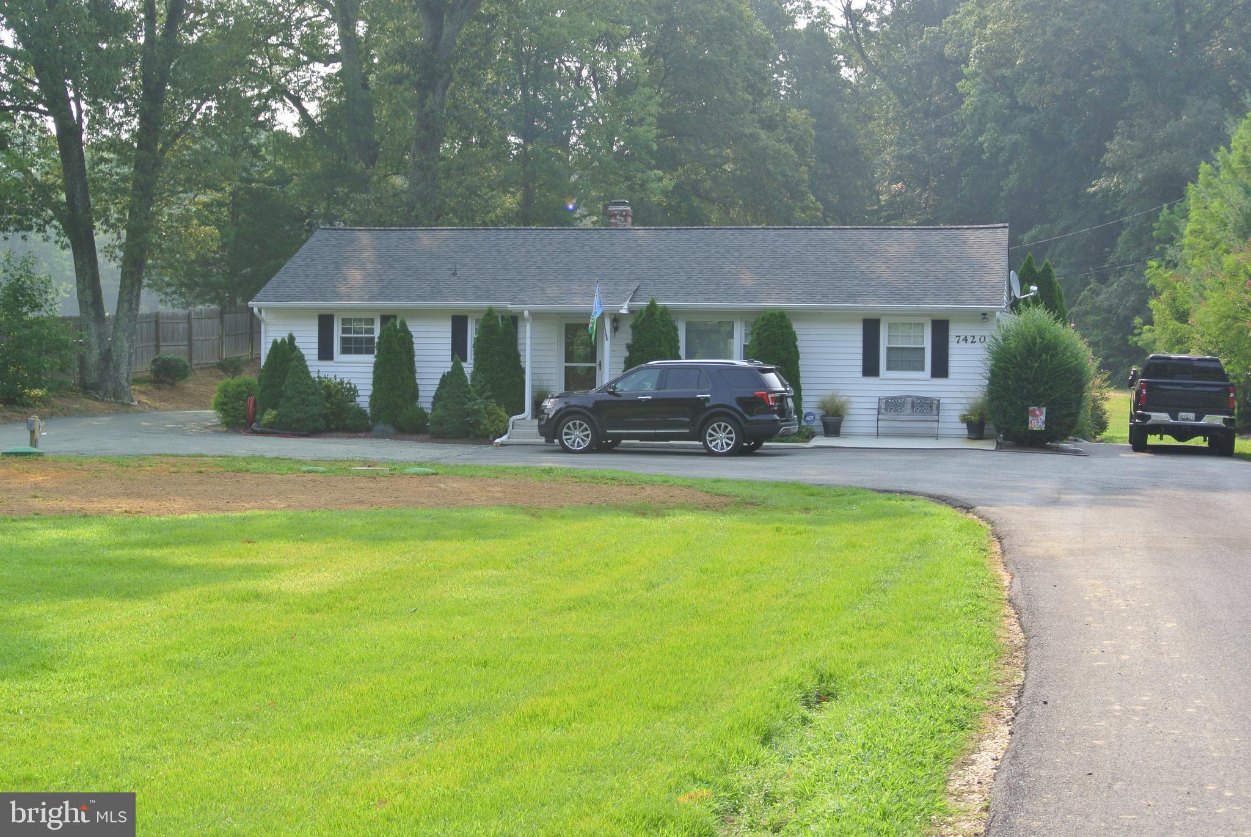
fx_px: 2191
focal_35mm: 63
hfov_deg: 31.9
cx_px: 626
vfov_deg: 21.6
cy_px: 418
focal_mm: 23.6
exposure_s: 1/200
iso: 100
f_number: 5
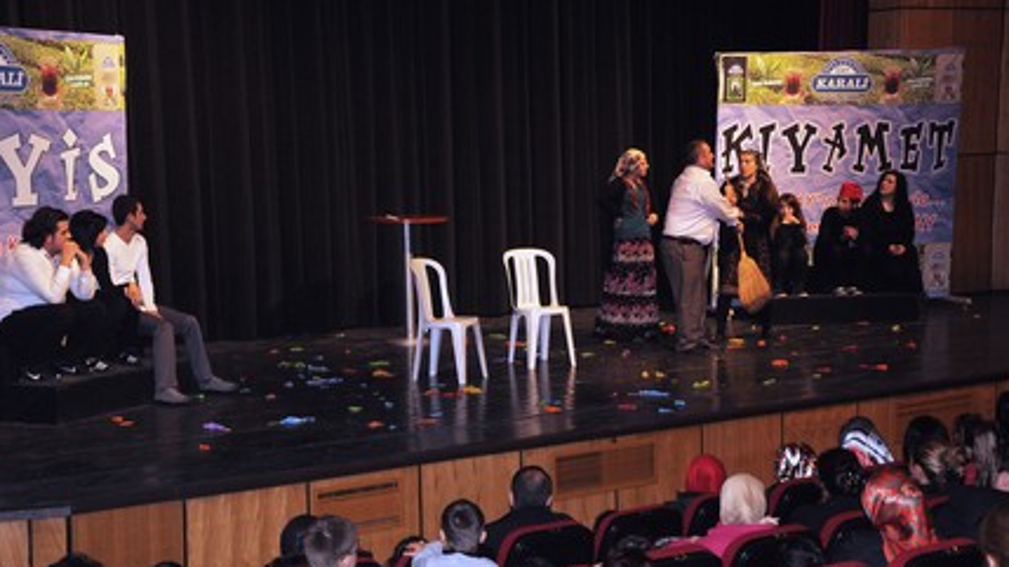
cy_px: 351
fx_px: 1765
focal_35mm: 66
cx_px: 503
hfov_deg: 31.9
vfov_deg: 18.2
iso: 400
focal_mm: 40
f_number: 4.5
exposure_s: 1/60
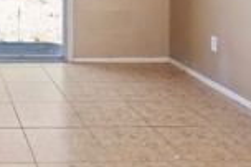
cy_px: -69
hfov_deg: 29.2
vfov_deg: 20.3
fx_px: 411
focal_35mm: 59
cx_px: -53
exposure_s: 1/20
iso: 500
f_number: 10
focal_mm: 14
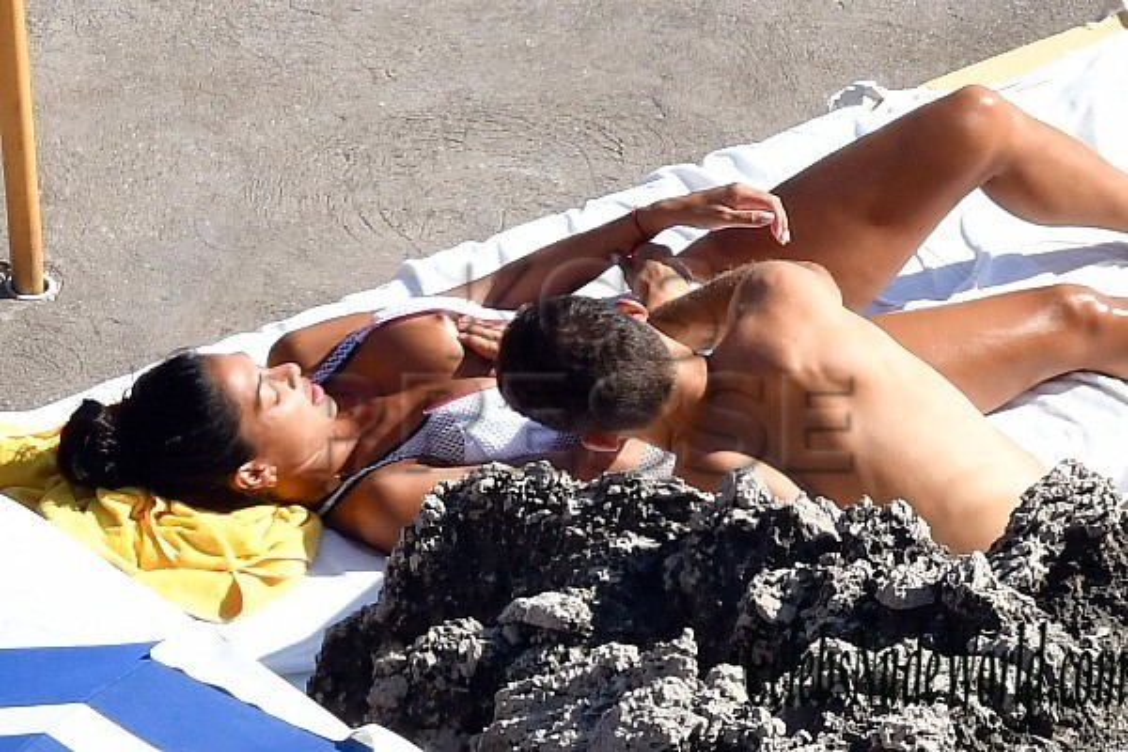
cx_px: 564
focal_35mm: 900
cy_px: 376
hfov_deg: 2.3
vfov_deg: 1.5
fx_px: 28198
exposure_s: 1/500
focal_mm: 600
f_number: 11
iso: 500
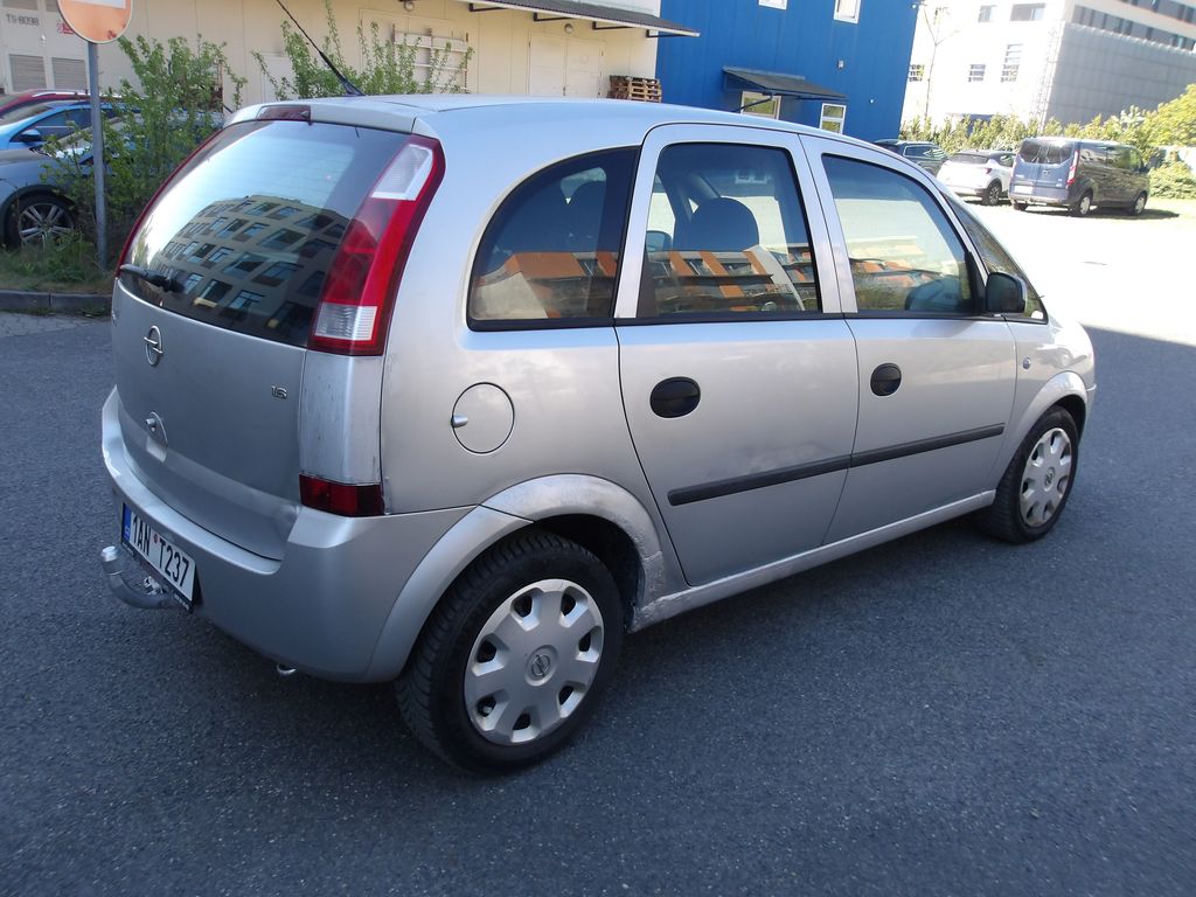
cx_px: 598
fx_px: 933
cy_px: 448
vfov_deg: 51.4
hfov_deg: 65.3
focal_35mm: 27
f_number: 3
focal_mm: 4.9
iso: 100
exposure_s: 1/220
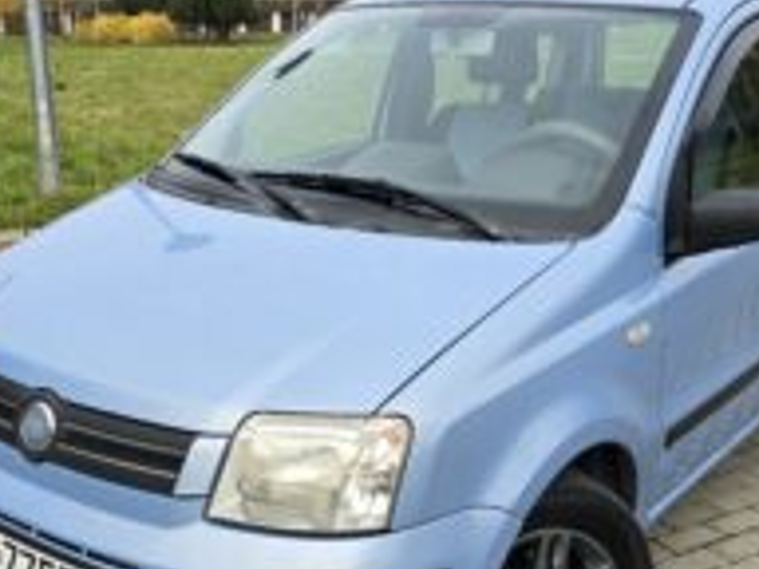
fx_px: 1052
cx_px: 360
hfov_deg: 39.6
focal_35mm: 48
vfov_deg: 30.2
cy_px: 340
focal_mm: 6.3
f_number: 1.7
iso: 12
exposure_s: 1/200
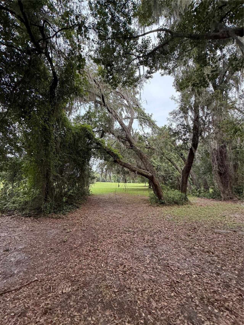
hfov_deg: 85.7
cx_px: 122
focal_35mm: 14
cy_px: 162
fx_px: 132
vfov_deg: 102.1
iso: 64
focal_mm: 2.22
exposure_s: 1/135
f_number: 2.2
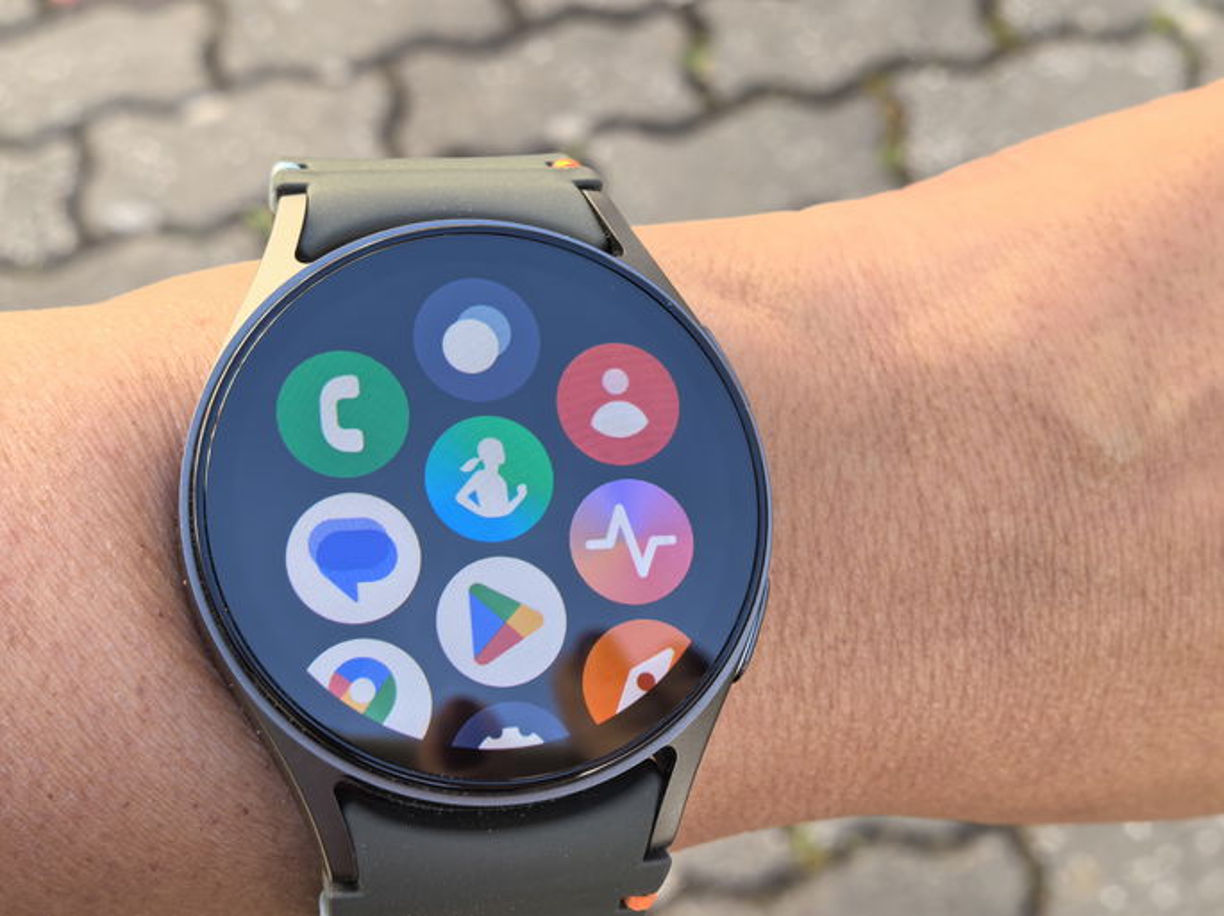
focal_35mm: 54
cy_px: 458
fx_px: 1908
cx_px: 612
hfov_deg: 35.6
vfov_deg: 27.0
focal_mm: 8.5
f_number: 4
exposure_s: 1/100
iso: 100
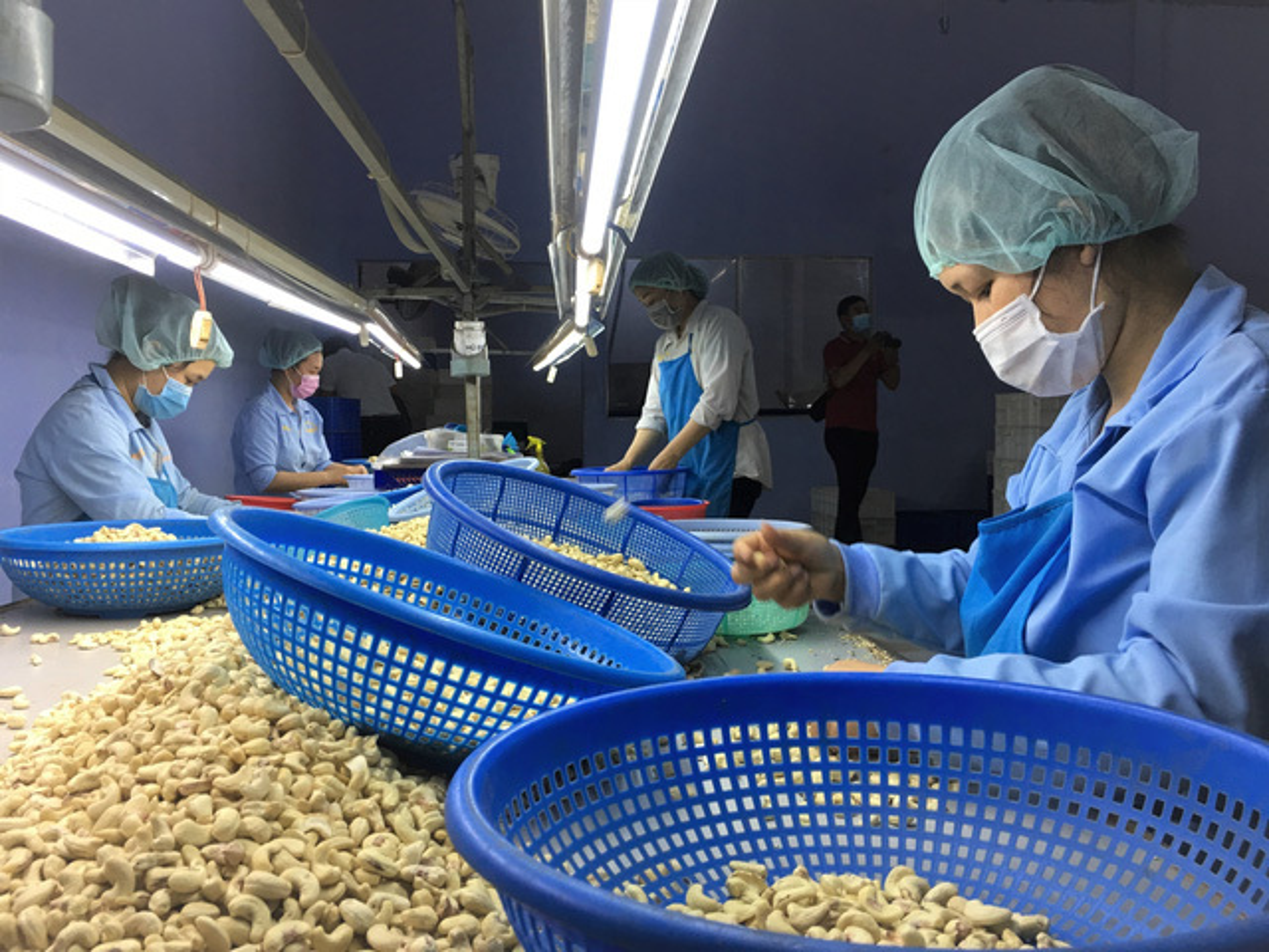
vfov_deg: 48.2
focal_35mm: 29
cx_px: 634
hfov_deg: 61.7
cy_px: 476
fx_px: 1063
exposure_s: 1/33
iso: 40
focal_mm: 4.15
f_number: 2.2
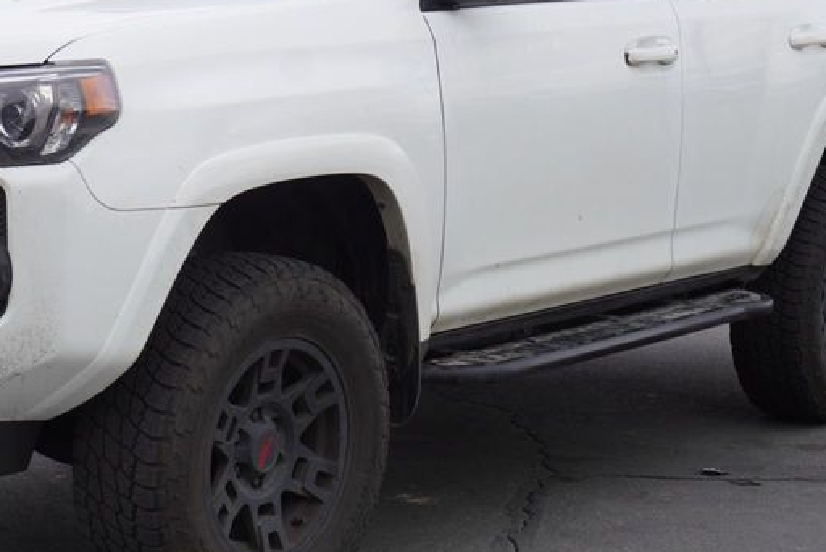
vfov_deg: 15.2
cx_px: 227
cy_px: 220
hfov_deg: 22.4
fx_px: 2066
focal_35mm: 90
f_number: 8
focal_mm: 30
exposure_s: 1/100
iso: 100
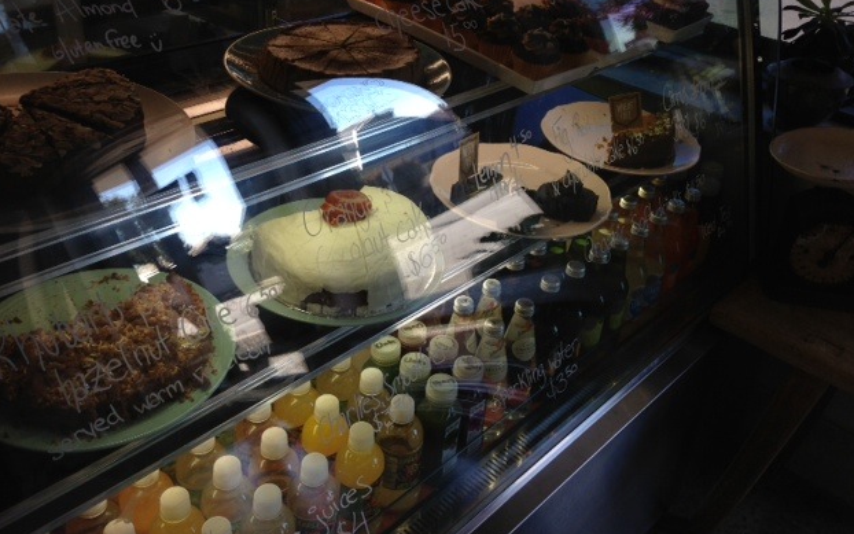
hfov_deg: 54.0
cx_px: 438
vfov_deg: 35.2
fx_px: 838
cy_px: 210
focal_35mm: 36
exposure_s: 1/151
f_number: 2.4
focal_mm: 4.13
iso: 50
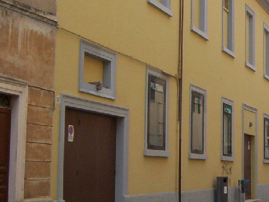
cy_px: 72
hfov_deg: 23.2
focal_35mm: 84
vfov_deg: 17.6
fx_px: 653
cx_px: 169
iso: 100
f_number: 5.24
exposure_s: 1/360
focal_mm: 5.54
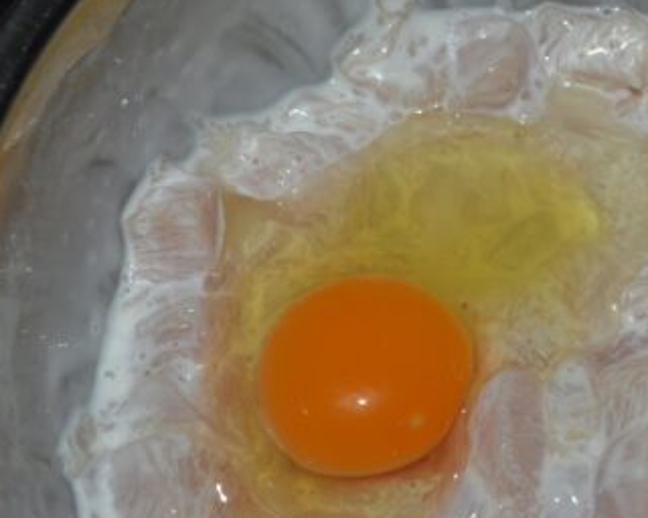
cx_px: 563
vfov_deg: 19.0
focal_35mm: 80
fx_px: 1534
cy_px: 398
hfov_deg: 23.3
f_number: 8
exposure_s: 1/60
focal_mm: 26
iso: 100
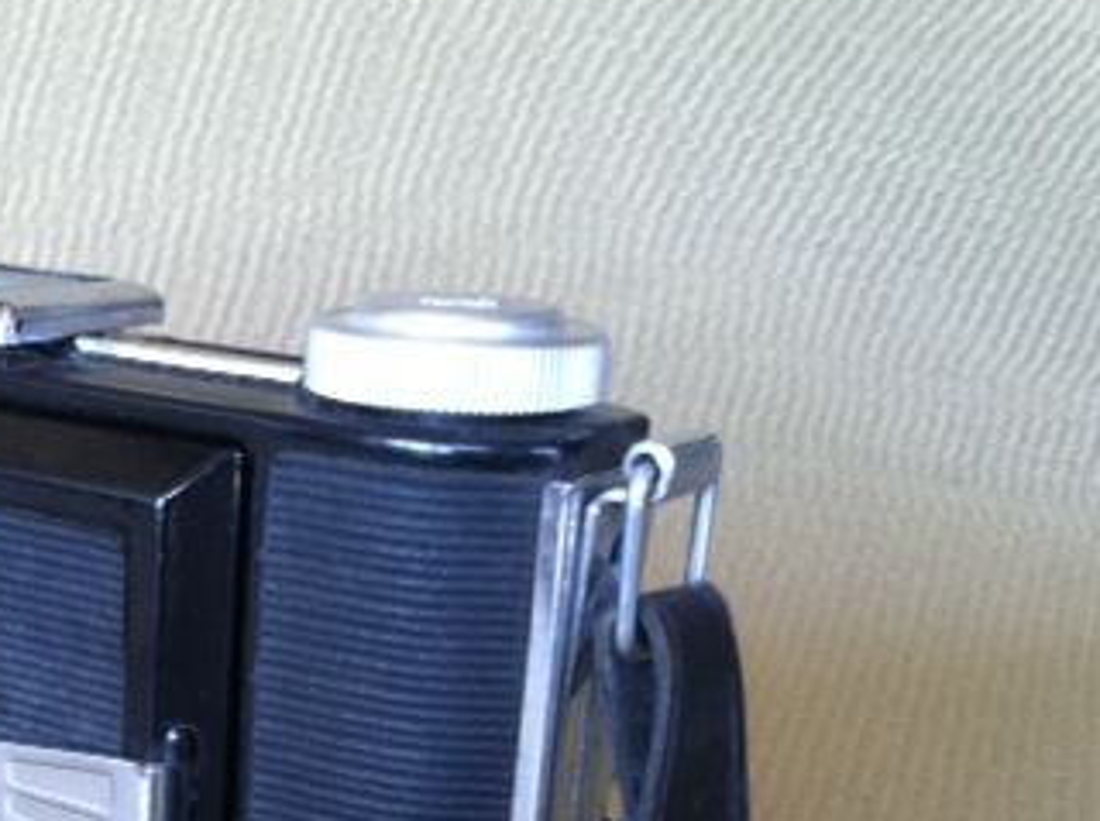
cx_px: 117
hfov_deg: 26.9
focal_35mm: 70
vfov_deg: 20.6
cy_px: 715
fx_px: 2221
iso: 80
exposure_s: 1/24
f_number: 2.8
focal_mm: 3.85
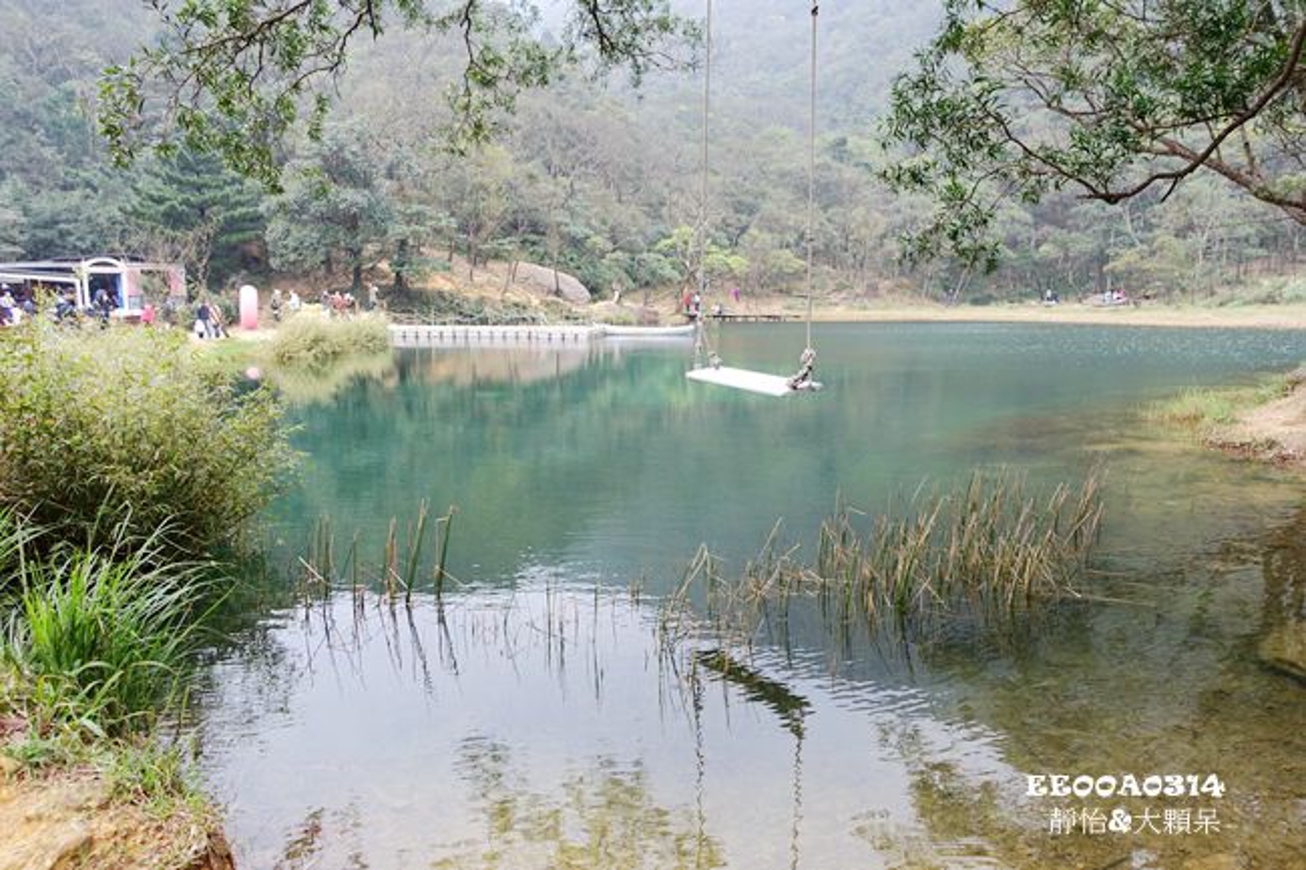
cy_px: 435
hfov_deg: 73.8
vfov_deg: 53.1
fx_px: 870
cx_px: 653
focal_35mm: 24
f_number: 2.8
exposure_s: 1/50
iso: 125
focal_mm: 8.8
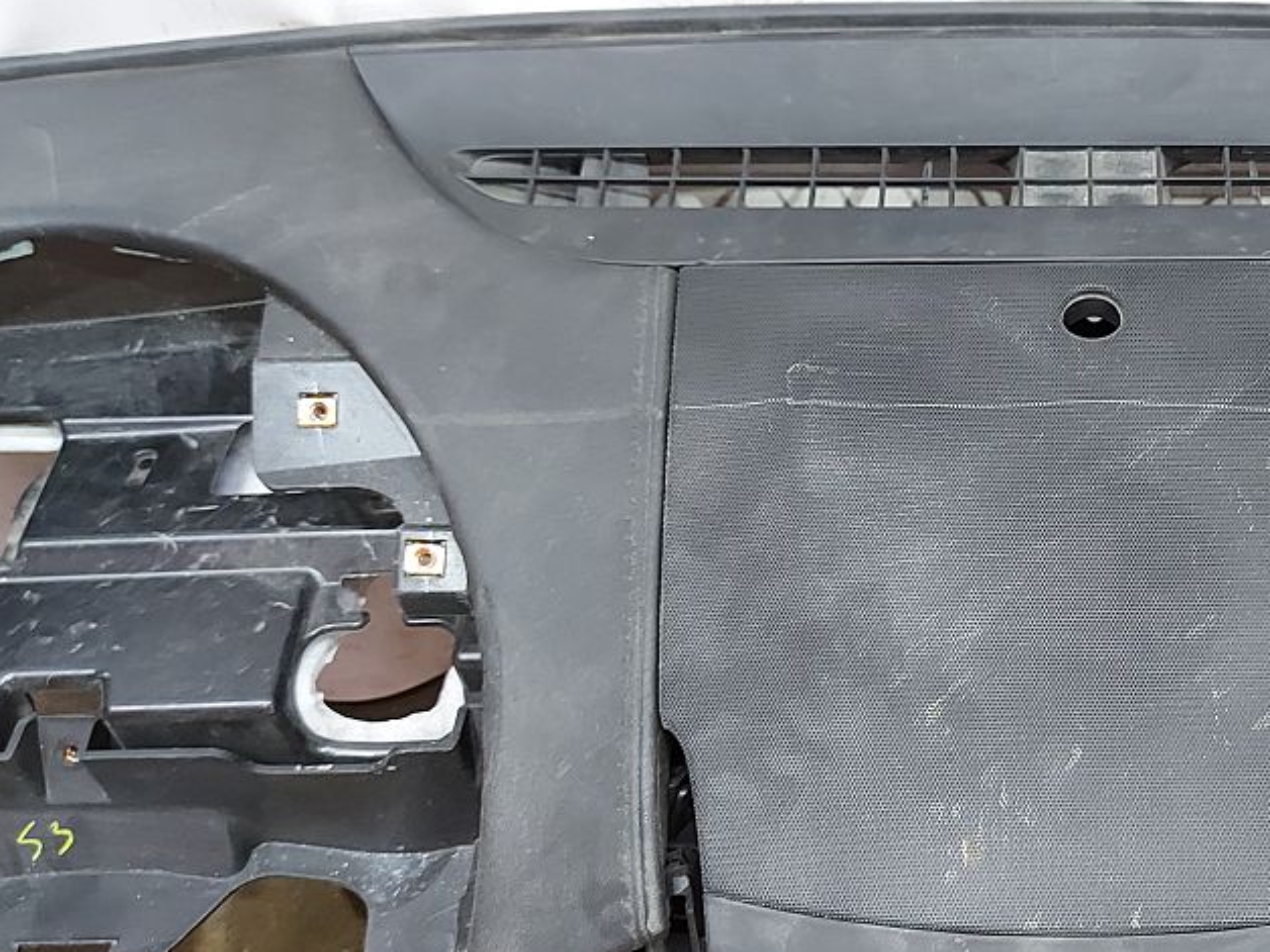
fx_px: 1944
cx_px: 1125
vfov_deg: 27.5
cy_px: 443
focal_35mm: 53
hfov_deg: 34.3
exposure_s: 1/33
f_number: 1.8
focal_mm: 5.23
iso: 250
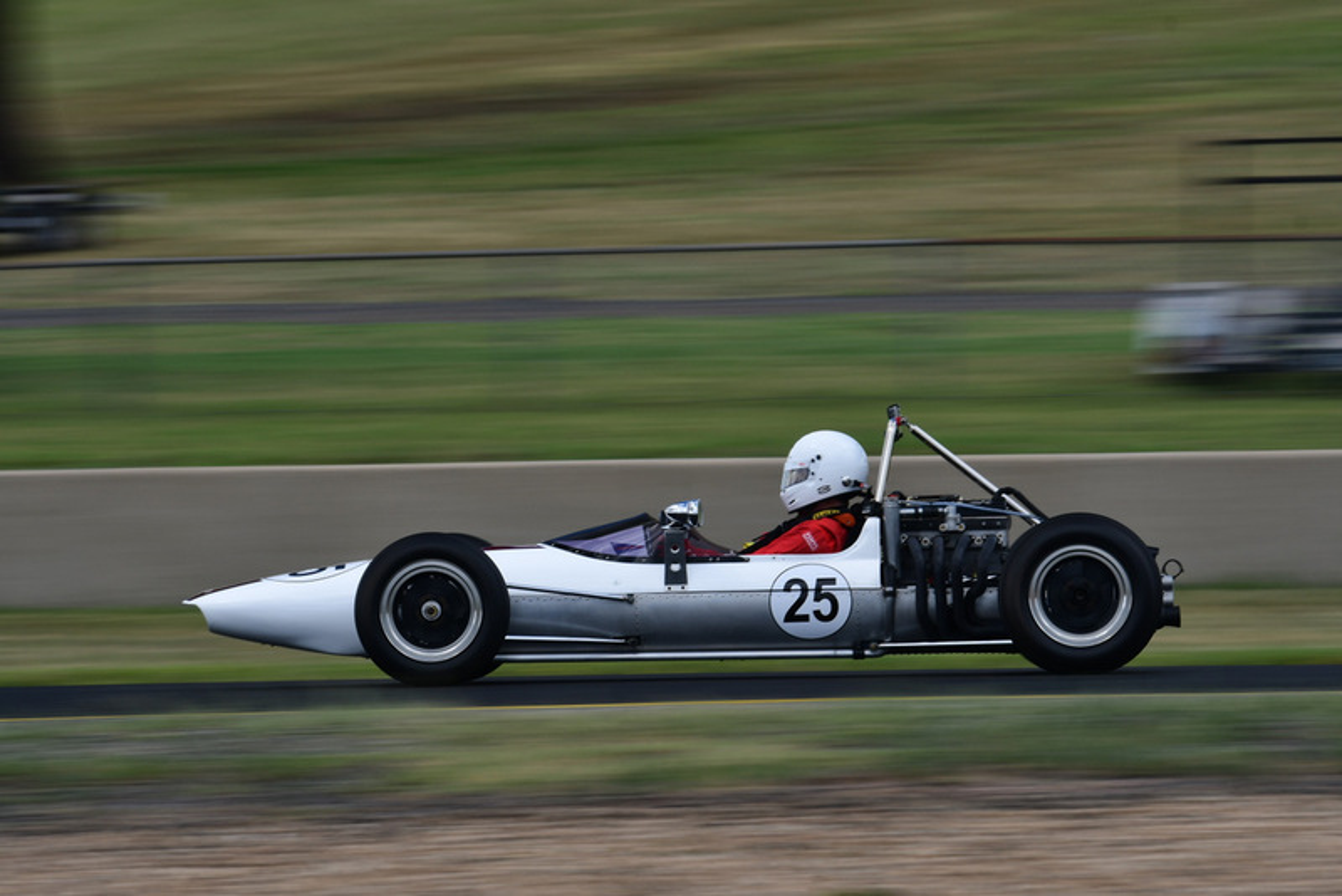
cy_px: 448
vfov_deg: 5.7
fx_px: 8949
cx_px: 671
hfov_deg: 8.6
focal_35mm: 240
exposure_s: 1/125
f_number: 13
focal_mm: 160
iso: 200
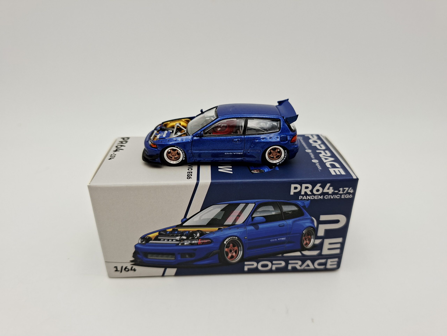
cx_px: 224
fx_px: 297
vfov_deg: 58.9
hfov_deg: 73.9
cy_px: 168
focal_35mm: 23
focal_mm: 5.54
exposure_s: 1/302
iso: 50
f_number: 1.8
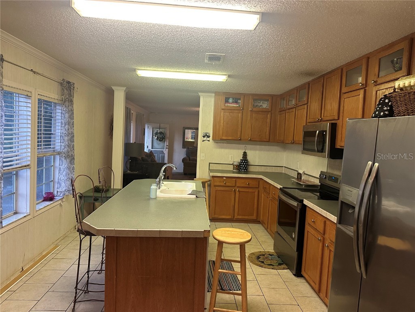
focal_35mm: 24
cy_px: 156
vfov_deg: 56.8
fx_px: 288
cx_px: 208
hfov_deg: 71.6
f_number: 1.78
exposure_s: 1/60
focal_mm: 6.86
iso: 400
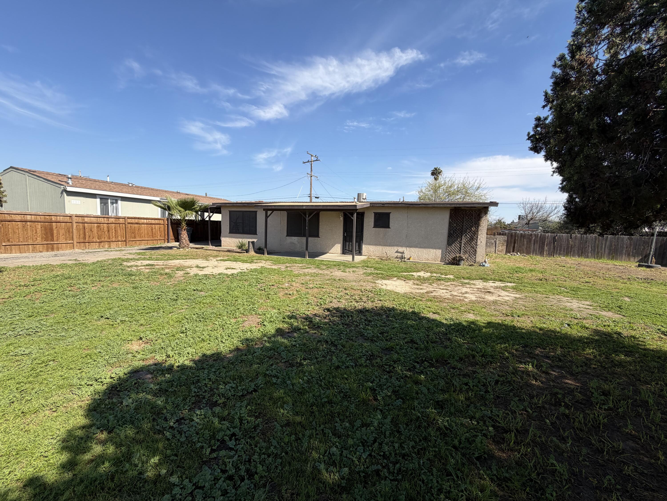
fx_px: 270
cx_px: 334
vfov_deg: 85.7
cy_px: 250
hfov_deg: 102.1
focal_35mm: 14
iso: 25
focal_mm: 2.22
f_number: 2.2
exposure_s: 1/770
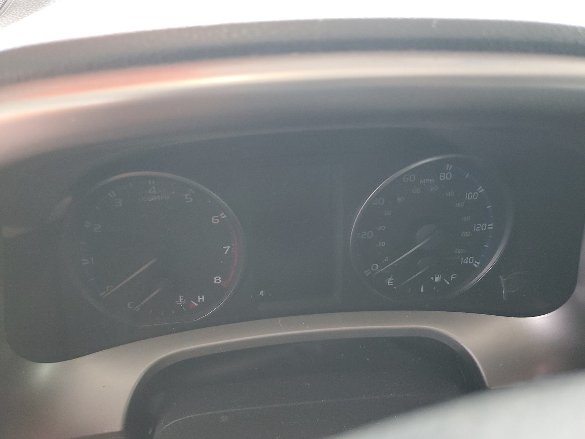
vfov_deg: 53.1
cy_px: 220
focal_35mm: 26
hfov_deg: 67.3
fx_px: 439
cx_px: 292
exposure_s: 1/60.2
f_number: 1.5
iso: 249
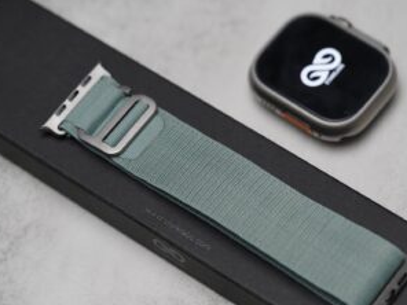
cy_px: 181
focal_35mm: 117
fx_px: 1376
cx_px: 234
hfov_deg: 16.8
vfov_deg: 12.7
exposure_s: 1/90
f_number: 4
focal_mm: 90
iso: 1250
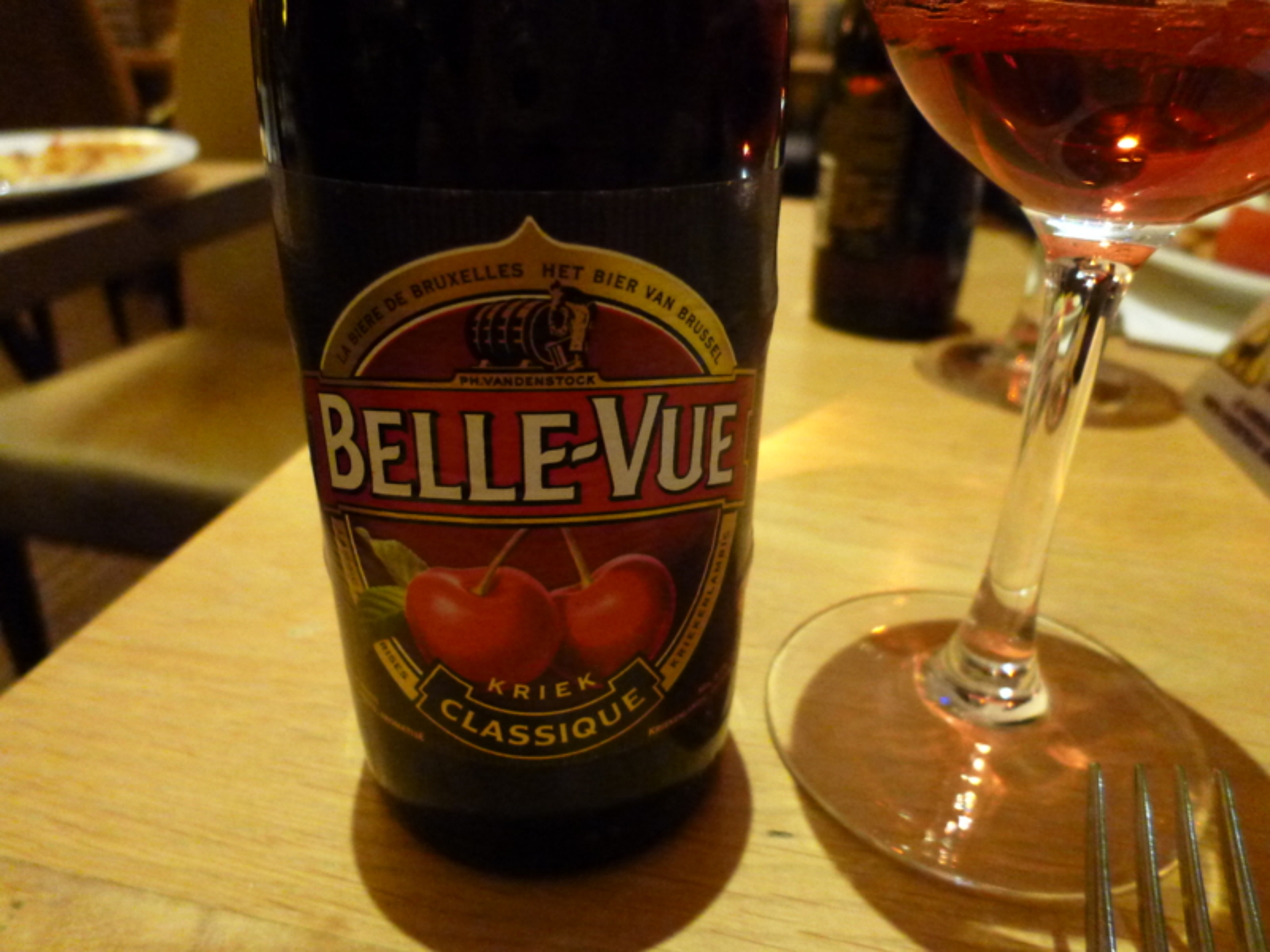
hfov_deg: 71.6
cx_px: 635
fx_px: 881
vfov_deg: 56.8
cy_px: 476
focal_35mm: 24
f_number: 2.5
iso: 800
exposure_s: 1/15
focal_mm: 4.3
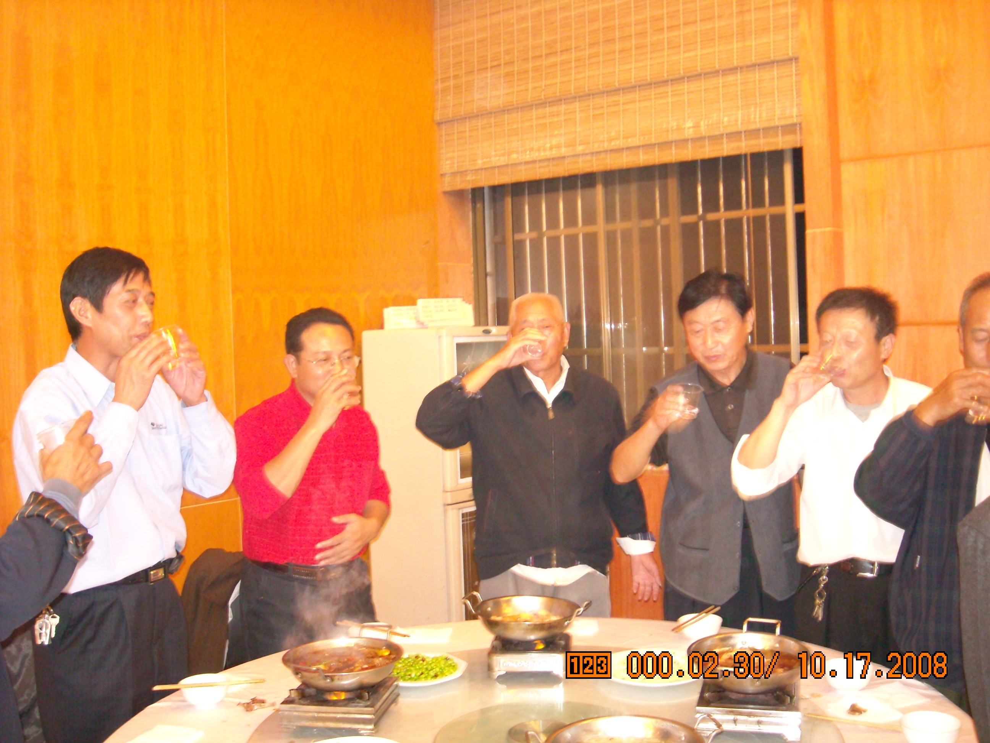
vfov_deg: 40.7
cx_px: 495
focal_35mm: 35
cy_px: 372
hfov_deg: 52.6
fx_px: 1001
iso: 475
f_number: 2.8
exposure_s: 1/8
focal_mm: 5.7
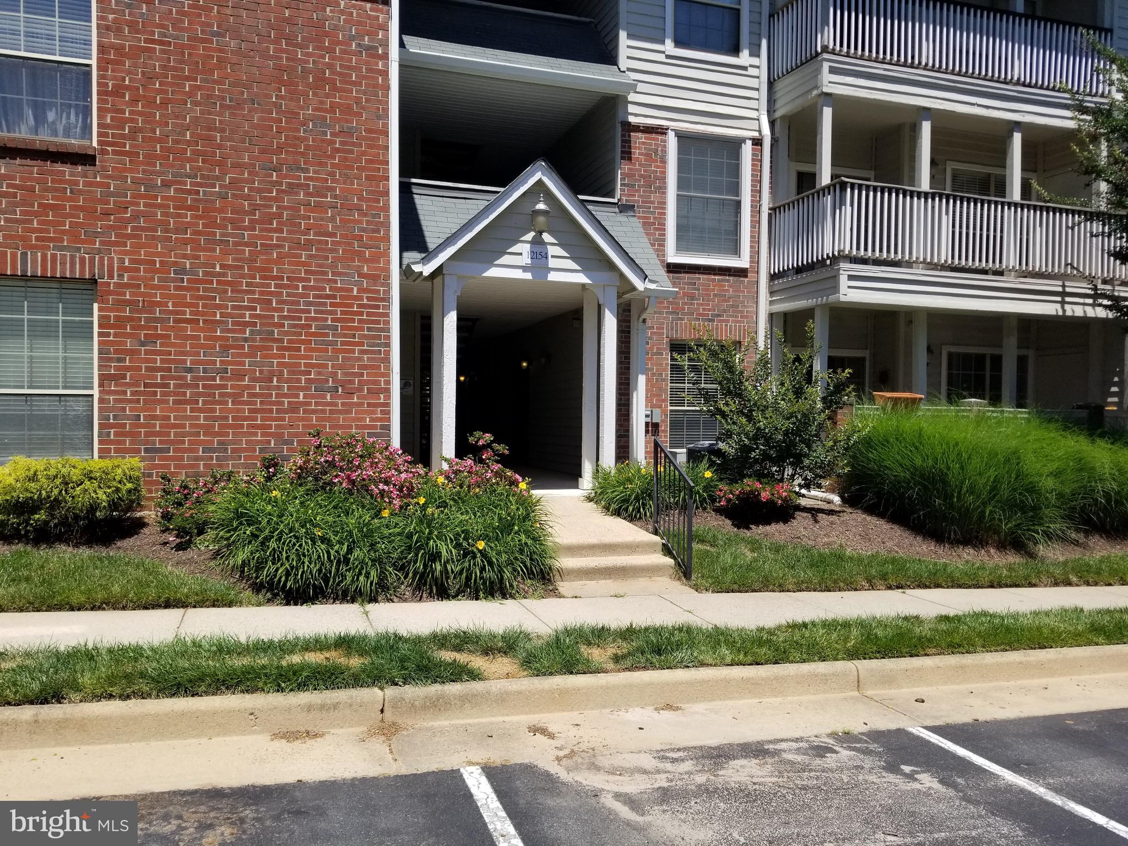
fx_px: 847
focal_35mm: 26
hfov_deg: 67.3
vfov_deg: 53.1
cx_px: 564
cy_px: 423
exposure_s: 1/2216
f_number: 1.7
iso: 50
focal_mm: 4.3
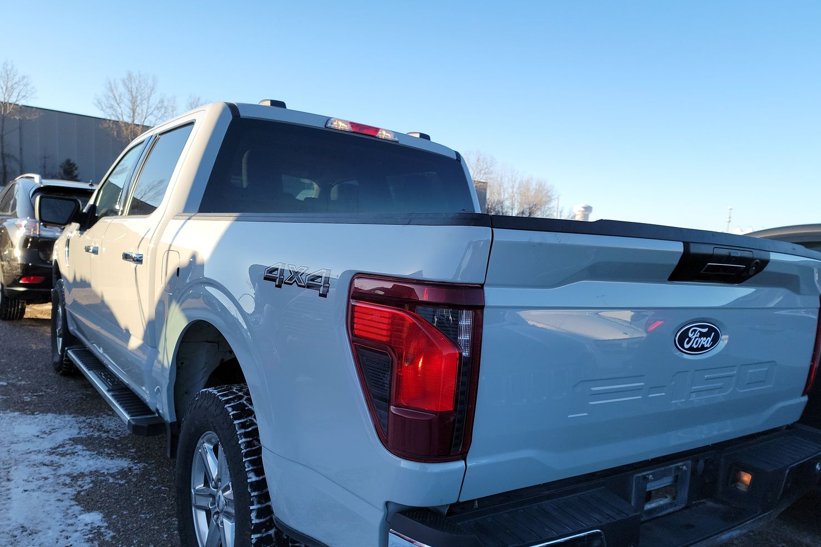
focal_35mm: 27
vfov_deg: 47.7
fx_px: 616
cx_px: 426
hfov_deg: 67.4
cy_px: 318
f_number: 1.8
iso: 50
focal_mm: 6.7
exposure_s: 1/320
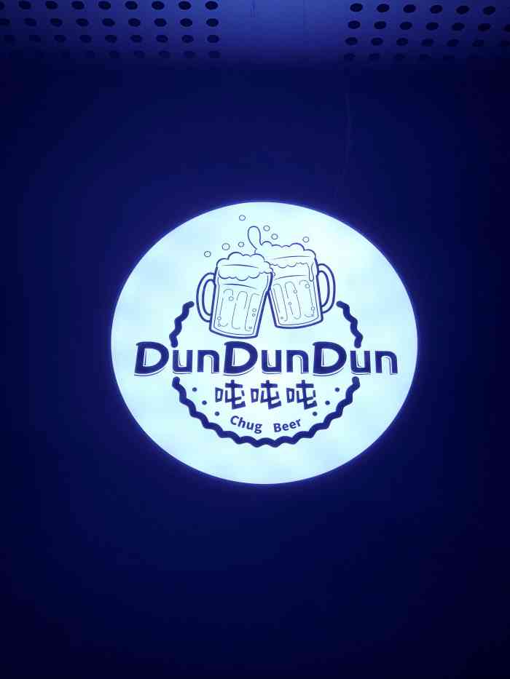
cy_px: 340
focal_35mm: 52
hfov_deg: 28.0
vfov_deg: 36.8
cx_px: 255
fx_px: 1021
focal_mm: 6
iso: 16
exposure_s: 1/129
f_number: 2.4
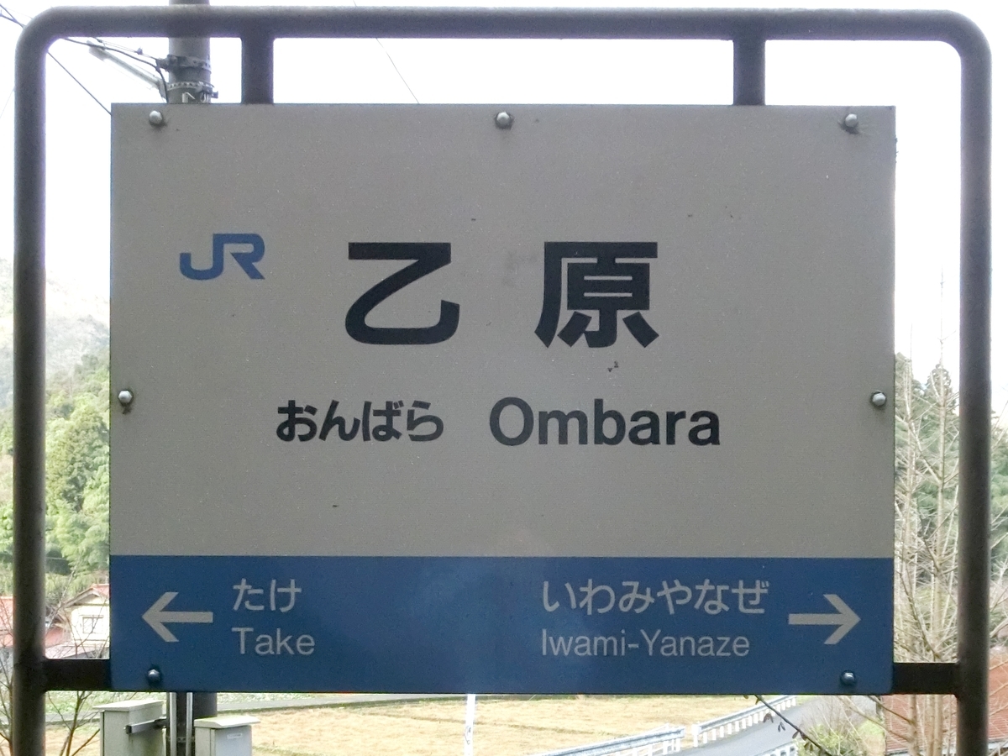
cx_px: 504
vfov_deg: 37.7
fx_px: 1107
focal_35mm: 38
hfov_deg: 49.0
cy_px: 378
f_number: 3.9
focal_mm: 6.67
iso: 800
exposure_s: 1/800
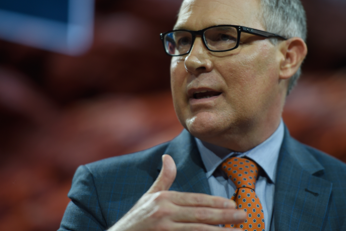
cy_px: 97
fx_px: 2336
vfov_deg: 5.7
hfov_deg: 8.5
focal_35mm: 243
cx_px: 204
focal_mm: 200
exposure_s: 1/250
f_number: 2.8
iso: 640
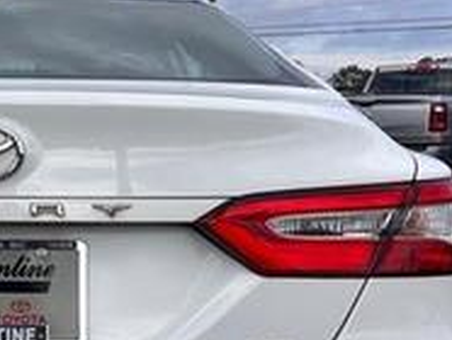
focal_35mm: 65
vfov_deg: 22.3
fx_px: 850
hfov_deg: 27.7
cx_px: -17
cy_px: 279
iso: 80
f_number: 1.78
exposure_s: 1/3597
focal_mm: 6.86
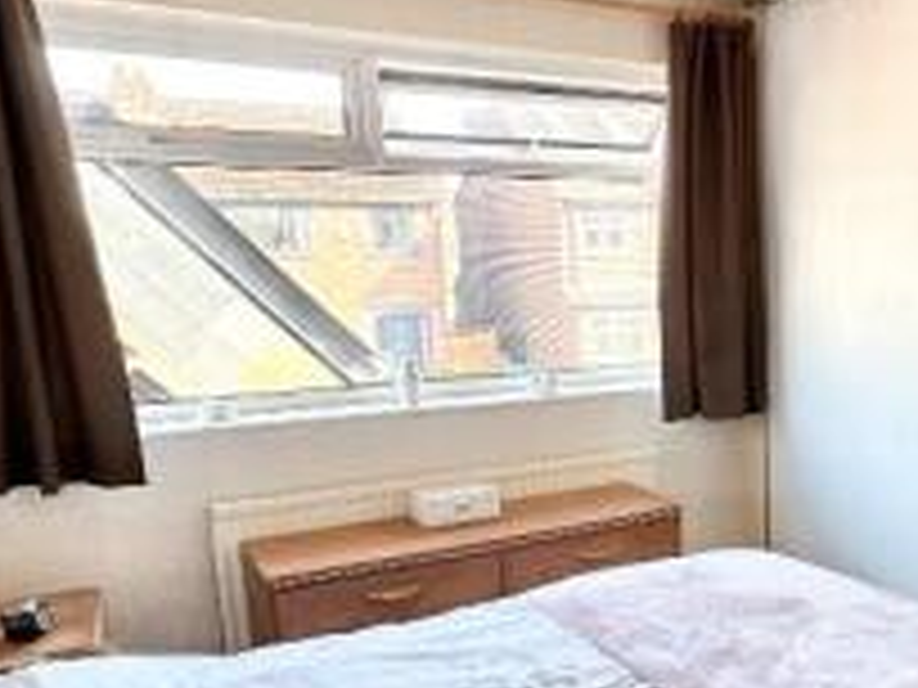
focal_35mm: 40
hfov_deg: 42.8
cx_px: 830
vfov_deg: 35.6
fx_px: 1061
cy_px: 465
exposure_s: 1/99
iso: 50
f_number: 2.2
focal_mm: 2.22
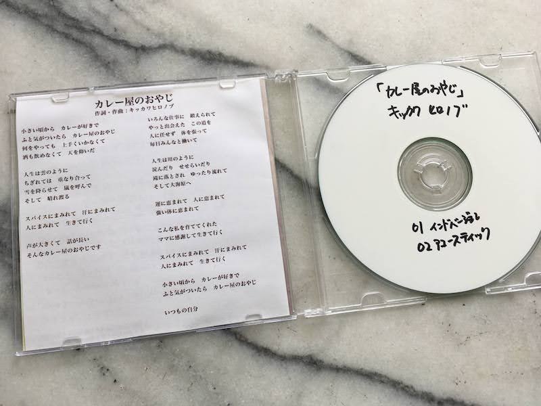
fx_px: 453
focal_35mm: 29
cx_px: 270
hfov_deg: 61.7
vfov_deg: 48.2
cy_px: 203
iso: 25
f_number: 2.2
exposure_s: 1/143
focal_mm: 4.15
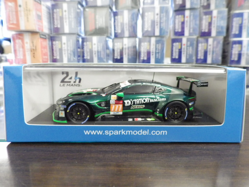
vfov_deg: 54.9
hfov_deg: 69.4
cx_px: 124
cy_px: 94
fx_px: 180
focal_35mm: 25
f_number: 3.1
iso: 800
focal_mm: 4.4
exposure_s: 1/30
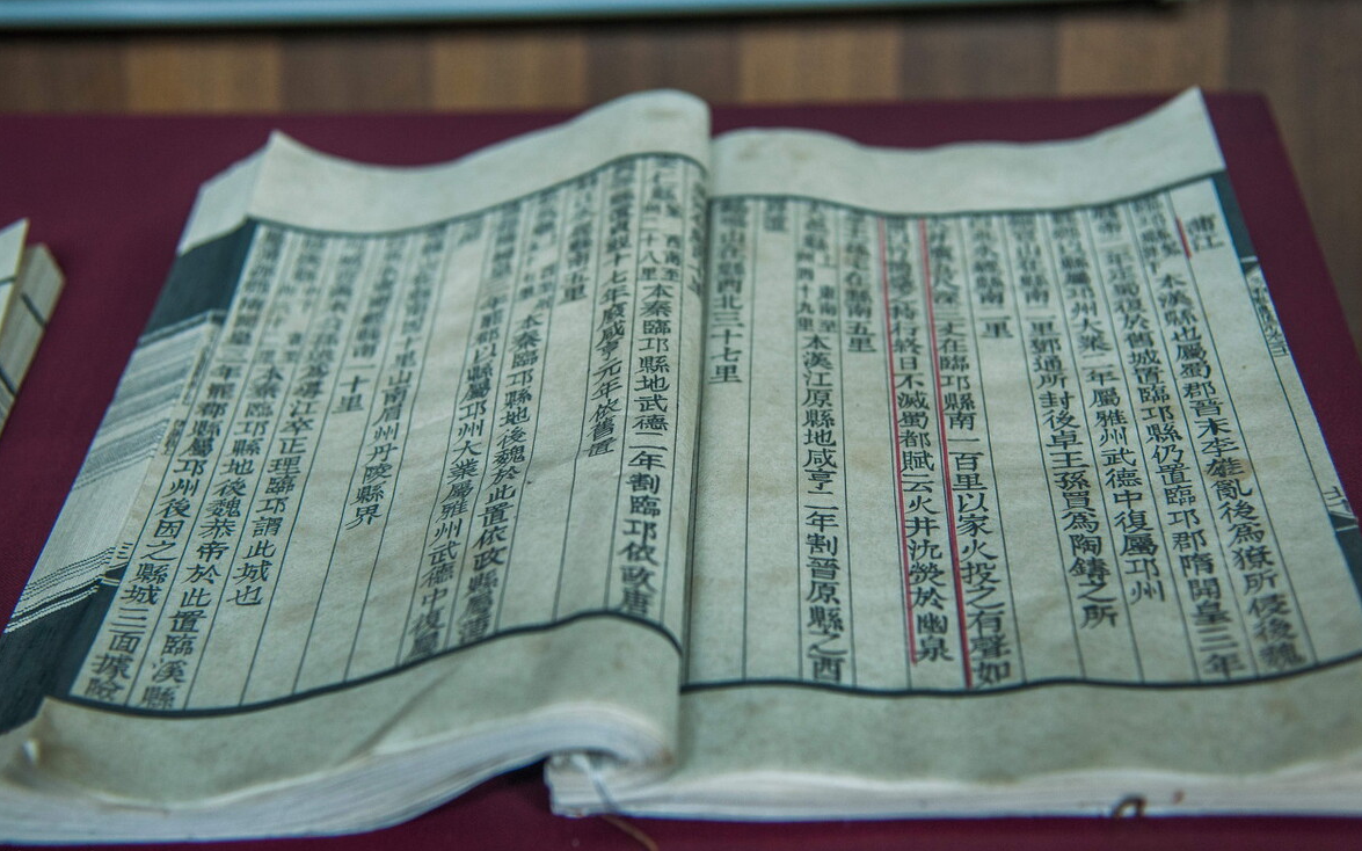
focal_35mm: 50
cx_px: 672
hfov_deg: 40.3
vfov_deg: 25.8
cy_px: 426
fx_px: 1856
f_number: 4
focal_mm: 48
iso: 1250
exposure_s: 1/60
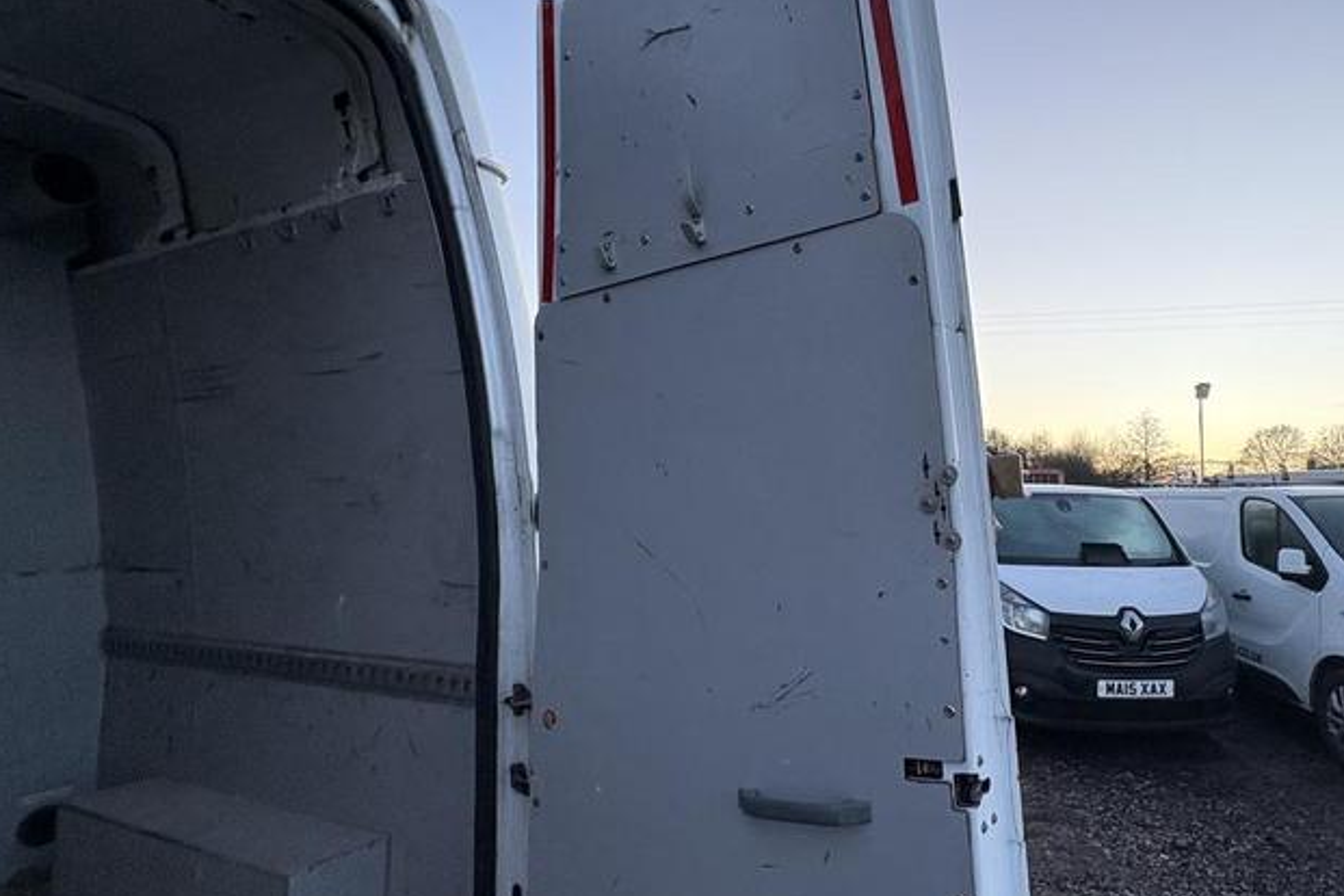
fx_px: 784
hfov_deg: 79.4
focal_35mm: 21
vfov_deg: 59.5
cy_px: 442
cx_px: 859
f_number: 2.2
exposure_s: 1/99
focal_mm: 2.22
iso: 125
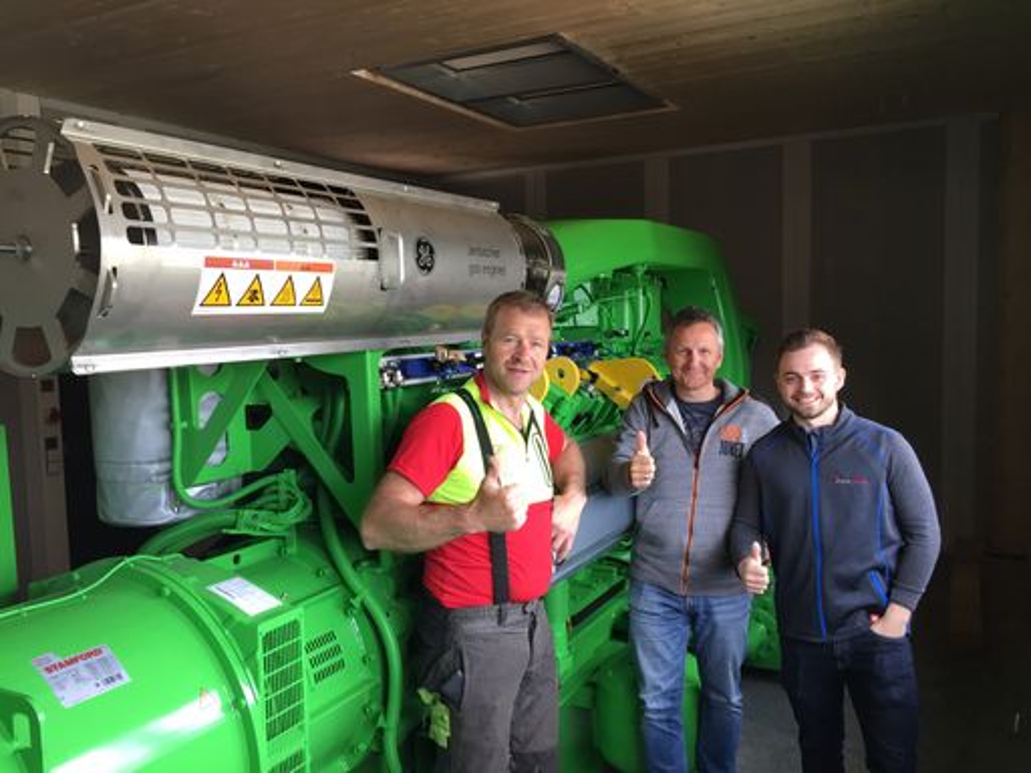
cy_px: 386
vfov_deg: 48.2
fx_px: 864
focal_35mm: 29
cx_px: 516
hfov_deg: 61.7
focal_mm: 4.2
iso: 32
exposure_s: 1/33
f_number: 2.2
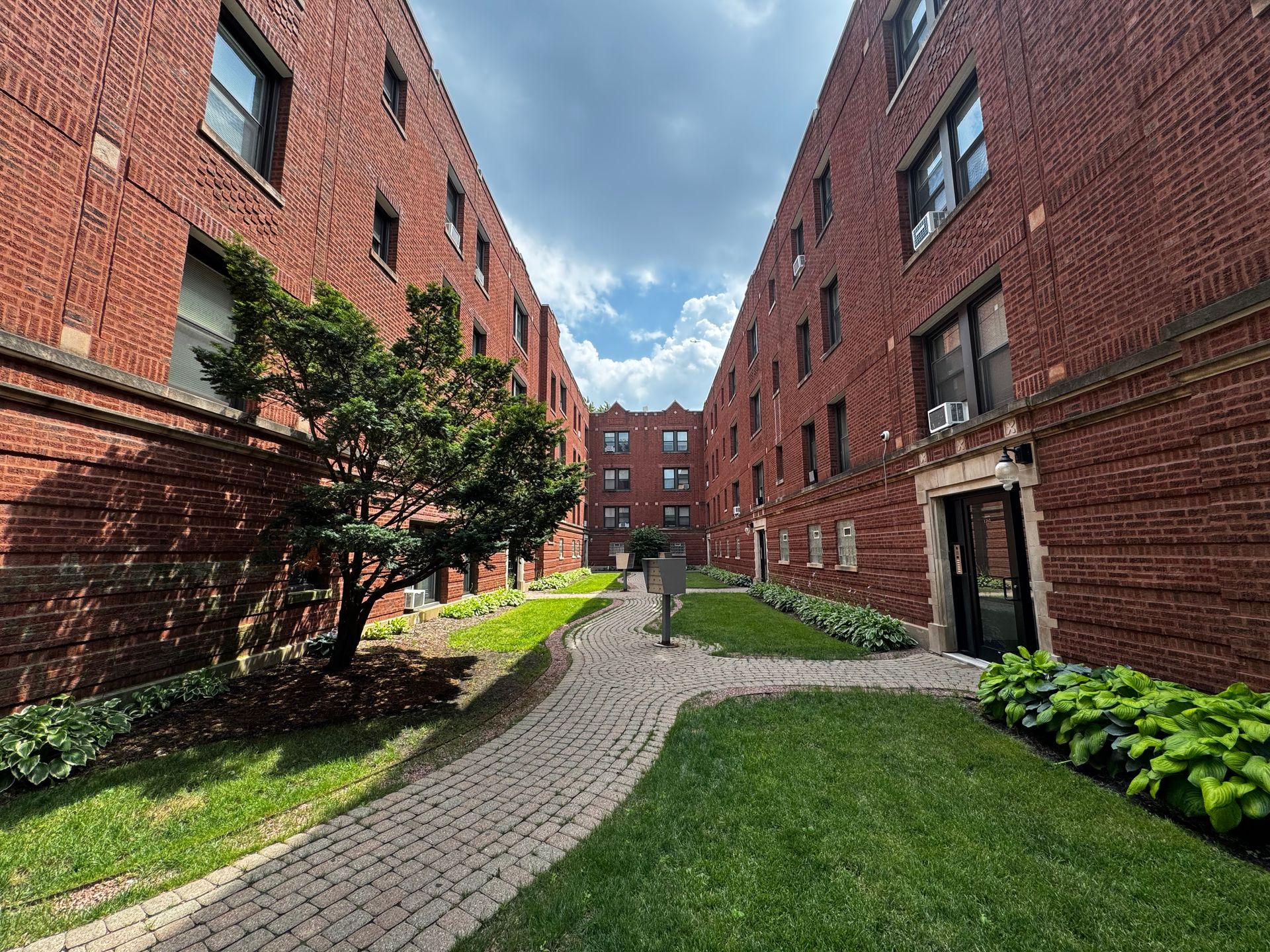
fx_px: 514
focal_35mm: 14
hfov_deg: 102.1
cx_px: 635
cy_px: 476
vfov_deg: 85.7
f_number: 2.2
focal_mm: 2.22
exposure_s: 1/556
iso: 40
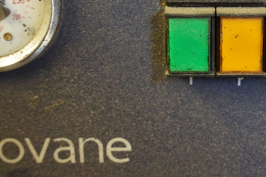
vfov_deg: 17.2
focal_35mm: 77
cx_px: 223
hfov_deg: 25.7
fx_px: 568
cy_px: -6
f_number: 4.5
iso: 3200
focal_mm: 24
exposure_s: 1/40
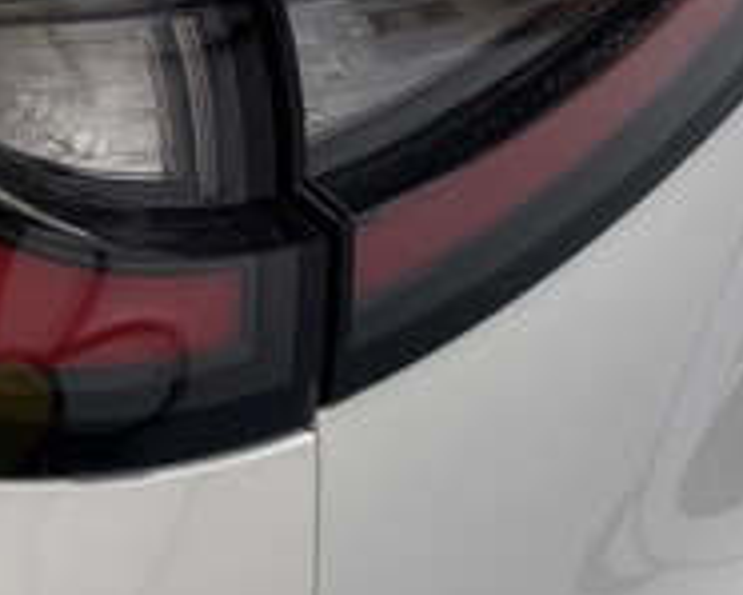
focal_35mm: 90
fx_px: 1980
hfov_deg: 20.0
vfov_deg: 16.9
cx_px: -136
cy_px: 106
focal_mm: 4.25
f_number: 1.8
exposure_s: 1/255
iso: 32
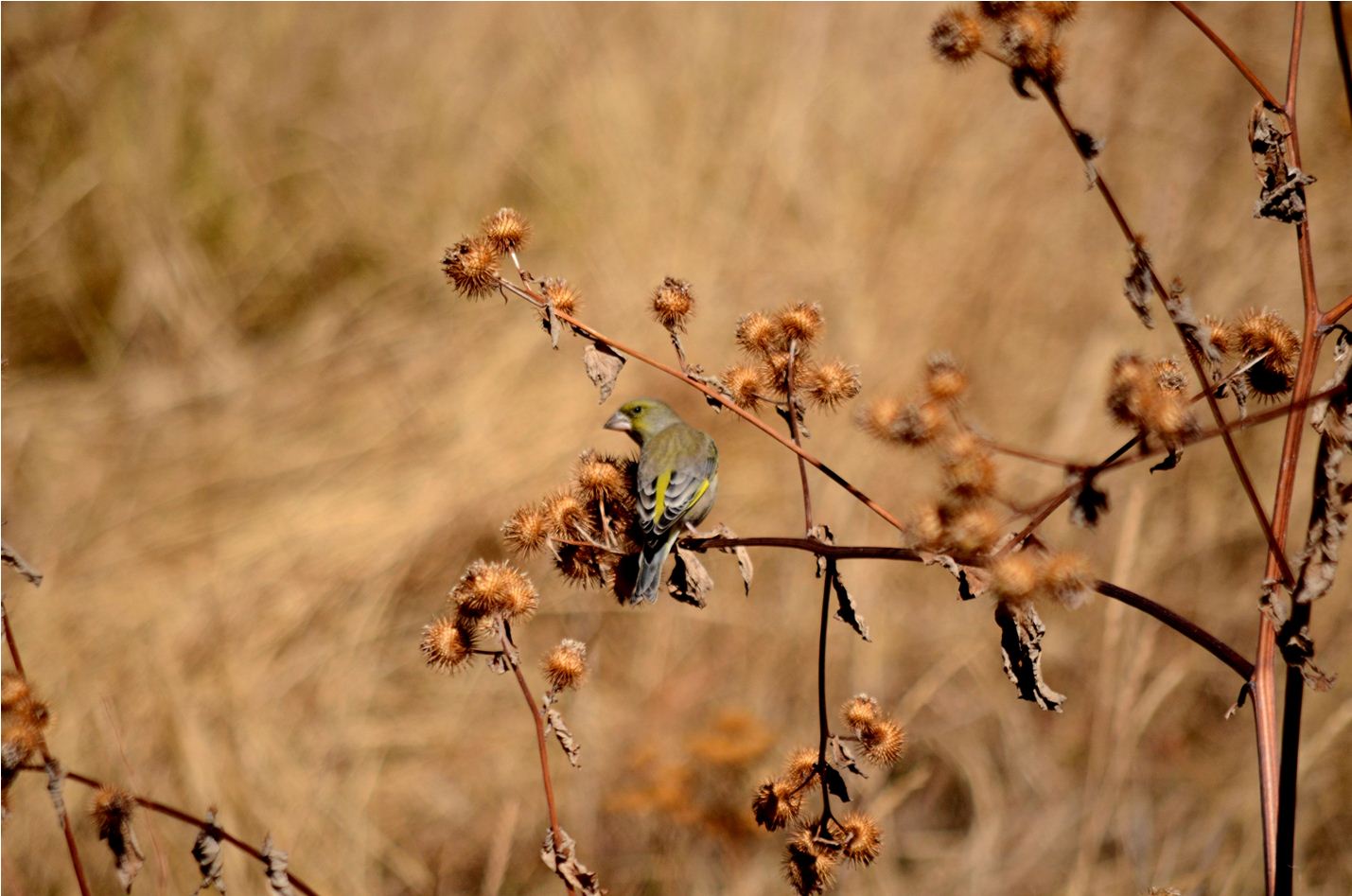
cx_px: 676
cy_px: 448
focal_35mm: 450
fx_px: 16868
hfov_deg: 4.6
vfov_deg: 3.0
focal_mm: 300
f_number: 5.6
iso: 500
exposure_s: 1/3200
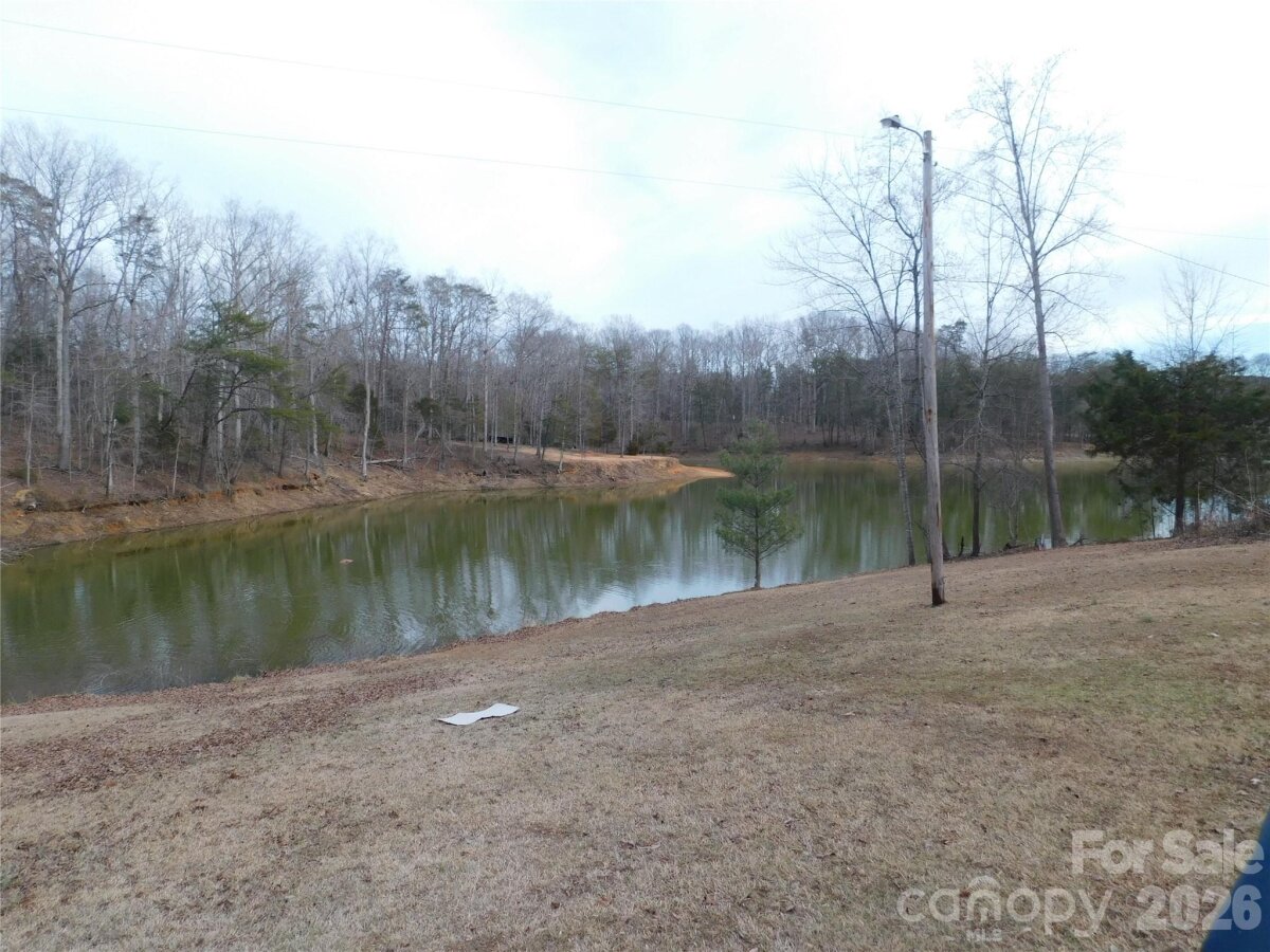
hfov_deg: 73.9
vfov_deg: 58.9
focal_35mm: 23
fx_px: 844
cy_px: 476
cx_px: 635
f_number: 3
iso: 125
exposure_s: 1/640
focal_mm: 4
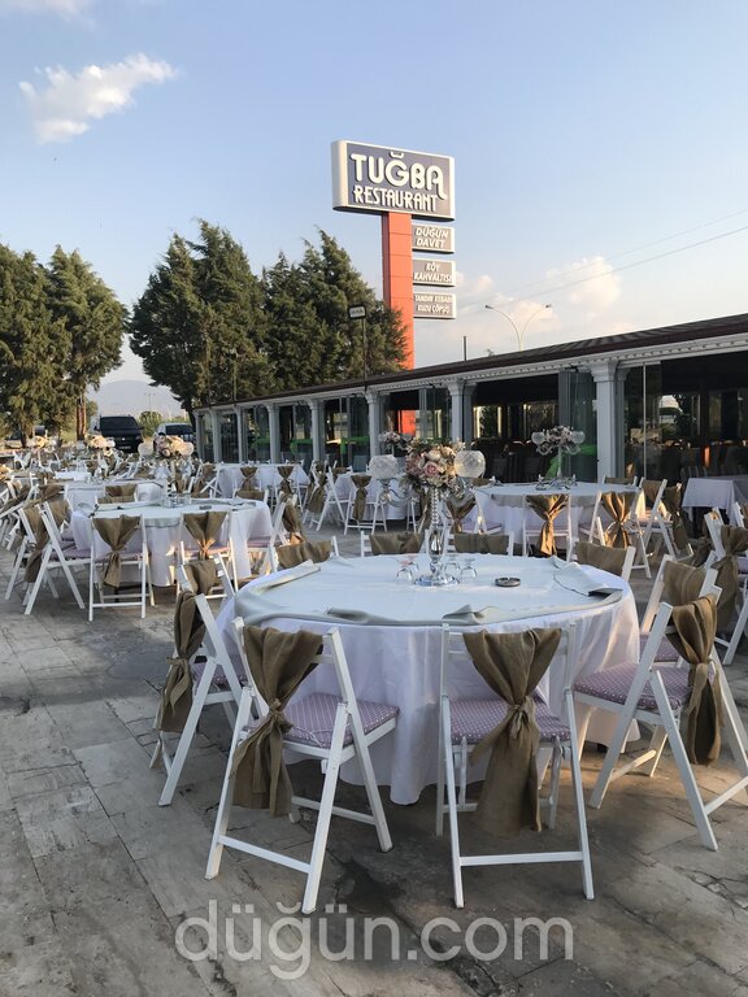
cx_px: 374
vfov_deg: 63.4
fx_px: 807
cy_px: 498
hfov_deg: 49.7
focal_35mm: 28
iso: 20
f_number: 1.8
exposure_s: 1/855
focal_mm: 3.99
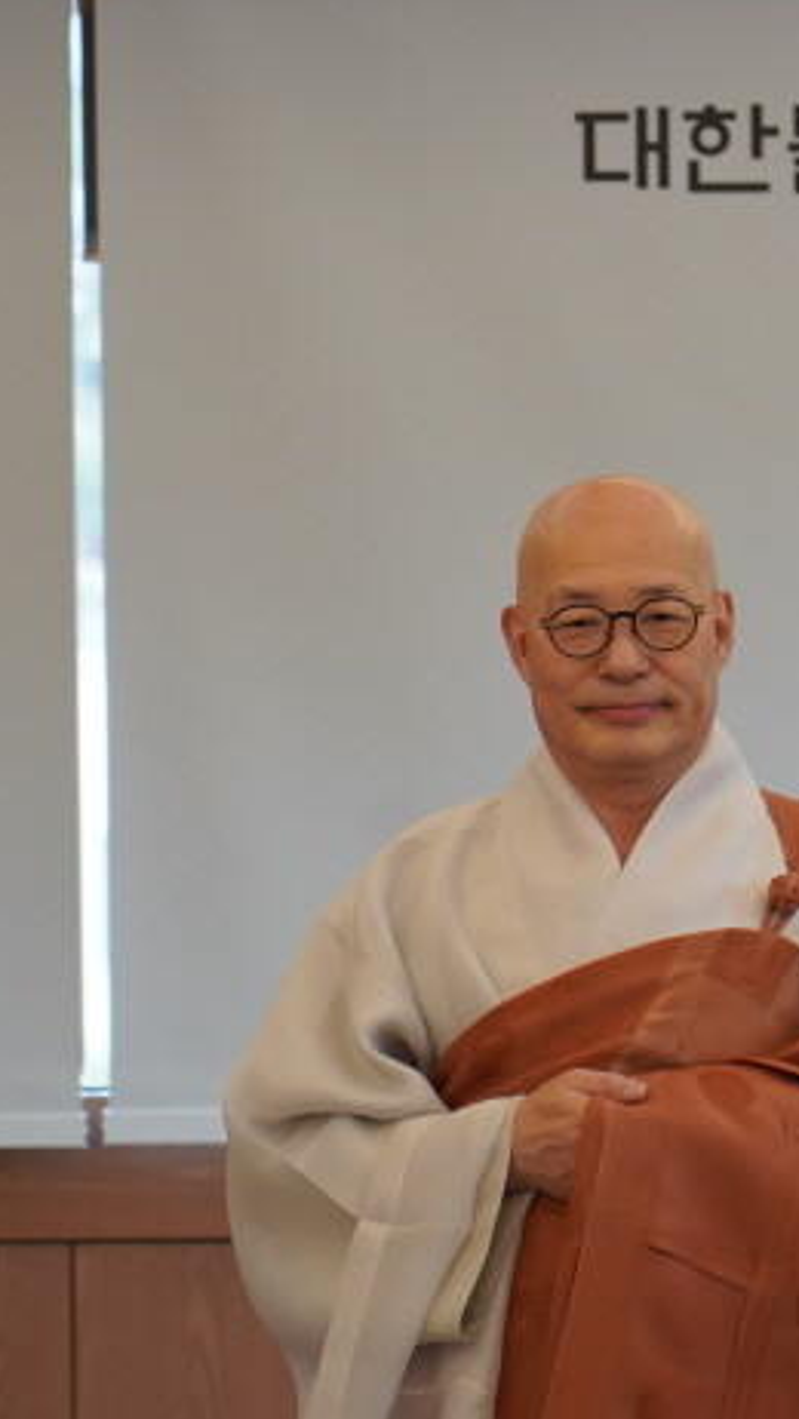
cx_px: 882
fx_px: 8961
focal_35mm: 238
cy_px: 771
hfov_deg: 5.1
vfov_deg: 9.1
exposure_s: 1/160
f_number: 4
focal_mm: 105
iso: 2000
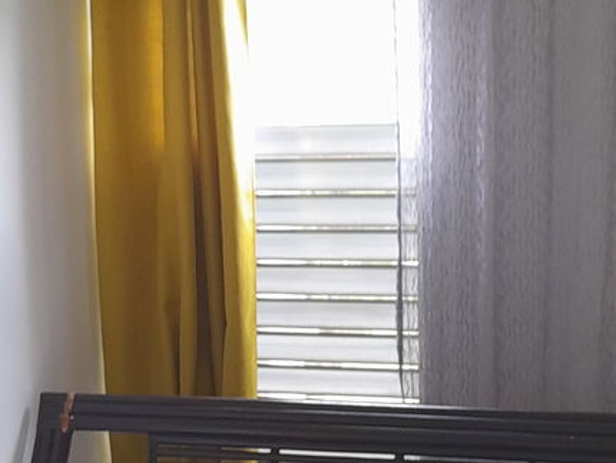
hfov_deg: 21.1
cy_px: 519
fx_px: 1656
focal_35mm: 93
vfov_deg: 15.5
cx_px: 285
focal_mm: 4.6
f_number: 2
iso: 100
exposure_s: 1/50
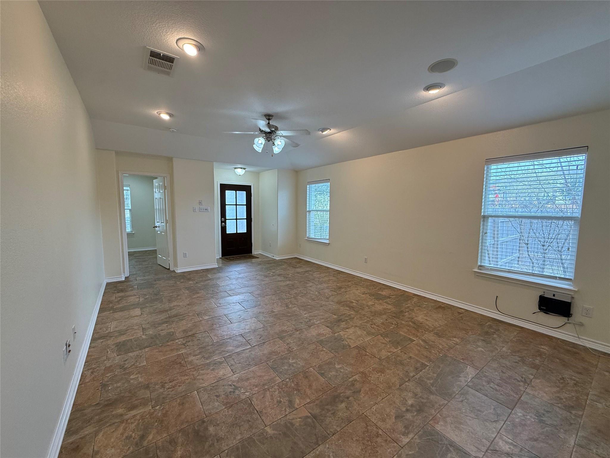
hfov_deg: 102.1
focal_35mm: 14
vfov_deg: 85.7
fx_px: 247
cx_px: 305
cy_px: 229
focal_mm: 2.22
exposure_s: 1/120
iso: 125
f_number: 2.2
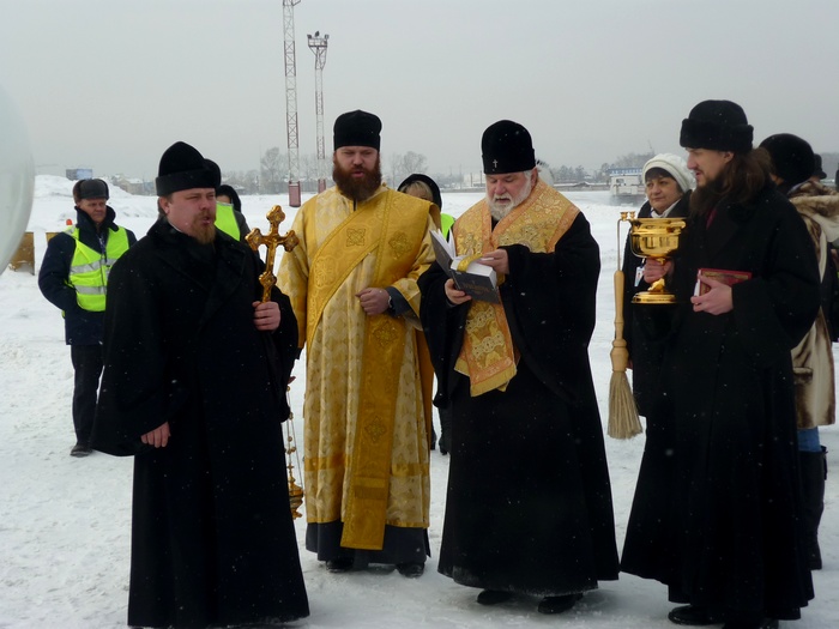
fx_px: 1551
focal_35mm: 64
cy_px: 314
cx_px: 420
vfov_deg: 22.9
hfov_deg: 30.3
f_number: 3.8
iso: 80
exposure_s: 1/320
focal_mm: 10.6
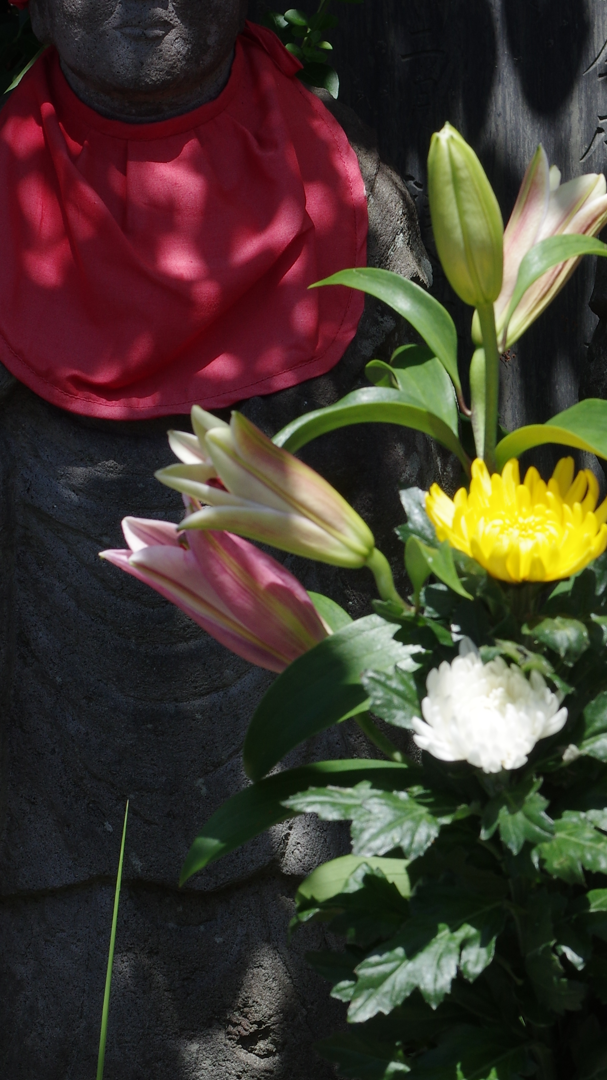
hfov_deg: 9.8
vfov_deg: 17.2
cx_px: 483
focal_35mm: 124
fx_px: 3548
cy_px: 781
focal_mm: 40
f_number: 9
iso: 200
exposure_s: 1/200
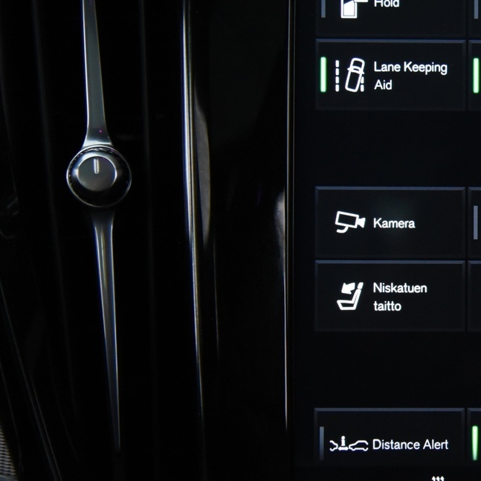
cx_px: 541
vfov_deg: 20.4
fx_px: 1336
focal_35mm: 85
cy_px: 230
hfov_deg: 19.5
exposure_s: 1/50
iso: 4000
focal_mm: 40
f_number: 4
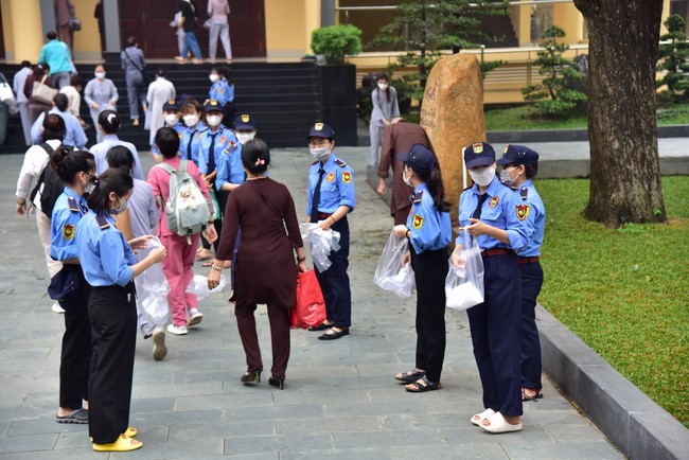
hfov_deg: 28.8
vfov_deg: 19.5
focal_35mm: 70
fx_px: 1340
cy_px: 230
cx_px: 344
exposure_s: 1/160
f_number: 4.5
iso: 400
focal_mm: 70
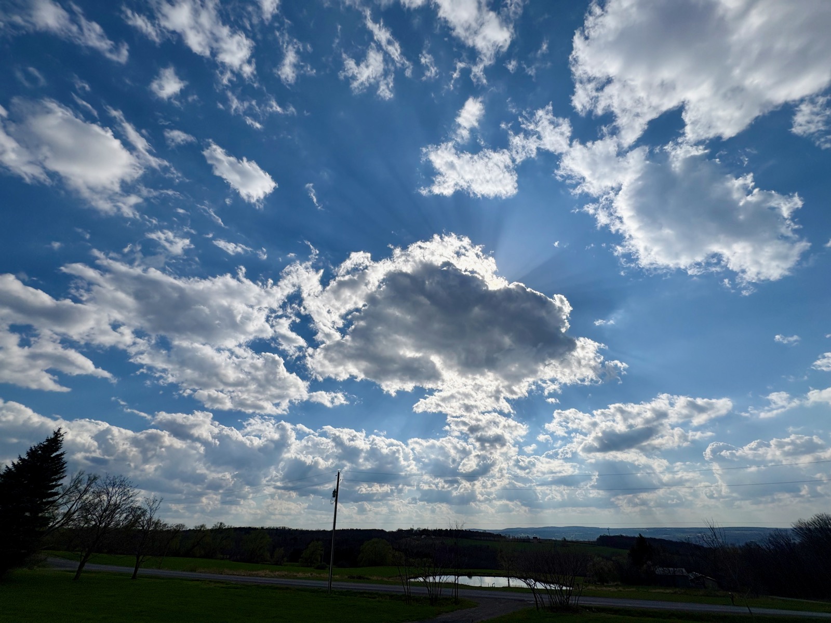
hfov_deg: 102.1
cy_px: 312
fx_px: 336
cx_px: 416
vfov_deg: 85.7
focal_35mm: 14
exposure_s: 1/7299
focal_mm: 2.22
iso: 40
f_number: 2.2
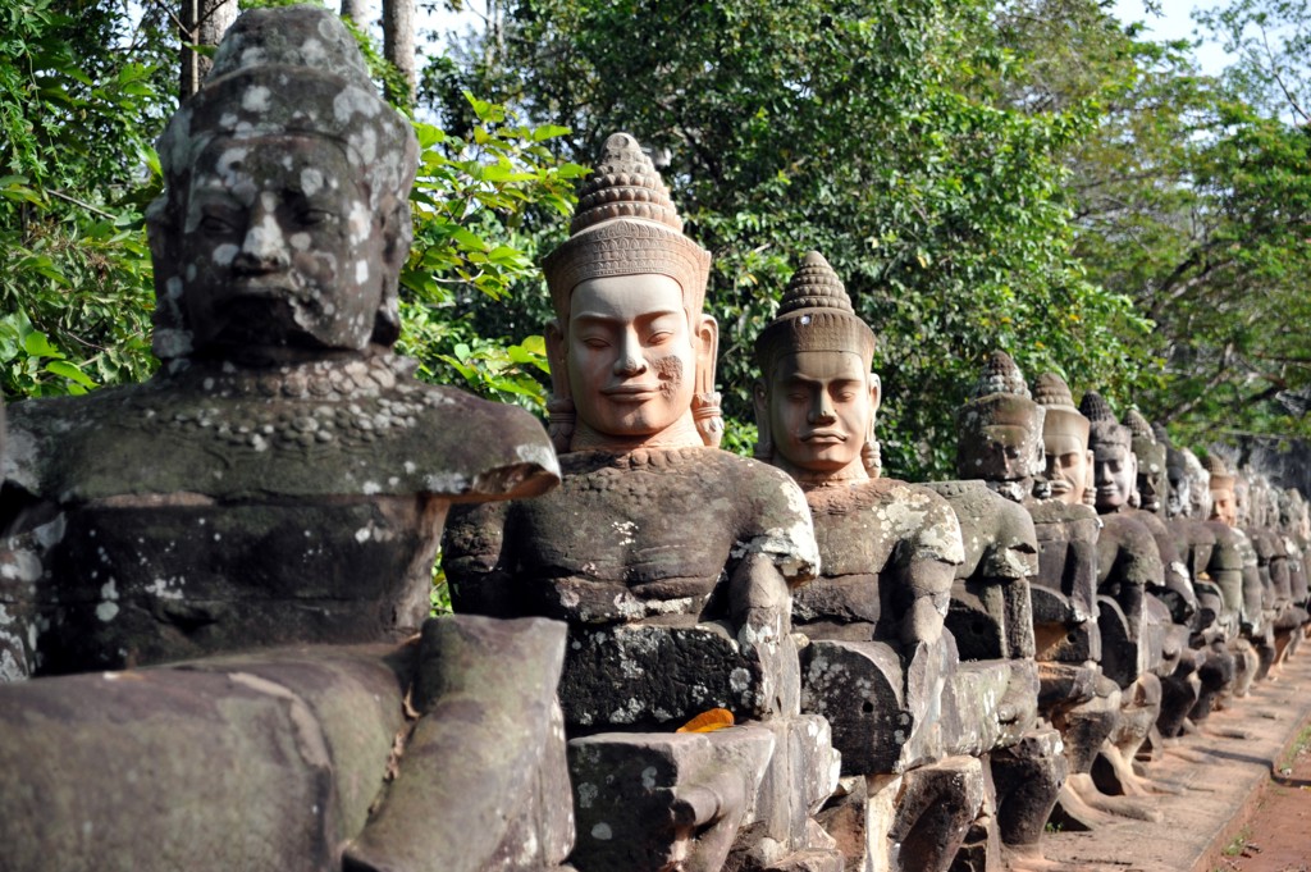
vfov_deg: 22.6
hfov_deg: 33.4
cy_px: 436
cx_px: 656
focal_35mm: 60
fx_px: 2183
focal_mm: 60
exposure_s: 1/2500
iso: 640
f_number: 3.2
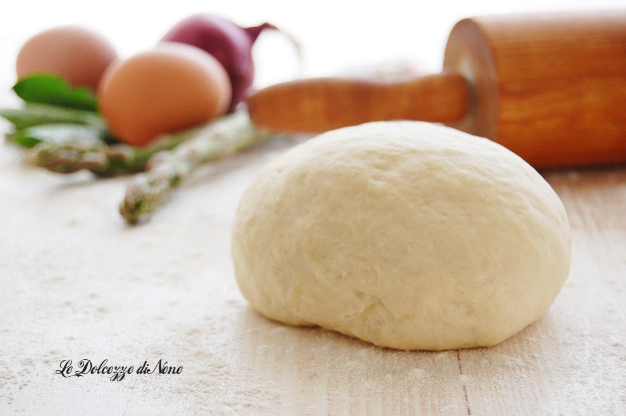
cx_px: 313
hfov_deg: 24.6
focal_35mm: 82
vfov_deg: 16.5
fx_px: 1433
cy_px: 208
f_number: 5.6
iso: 400
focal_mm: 55
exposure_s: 1/60
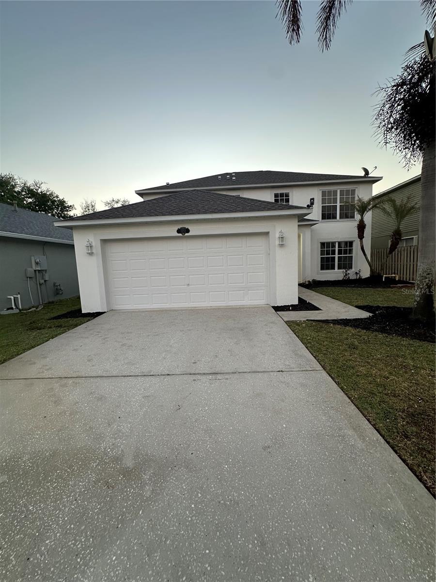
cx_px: 218
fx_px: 235
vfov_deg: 102.1
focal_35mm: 14
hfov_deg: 85.7
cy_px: 291
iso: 160
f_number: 2.2
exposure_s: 1/99
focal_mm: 2.22
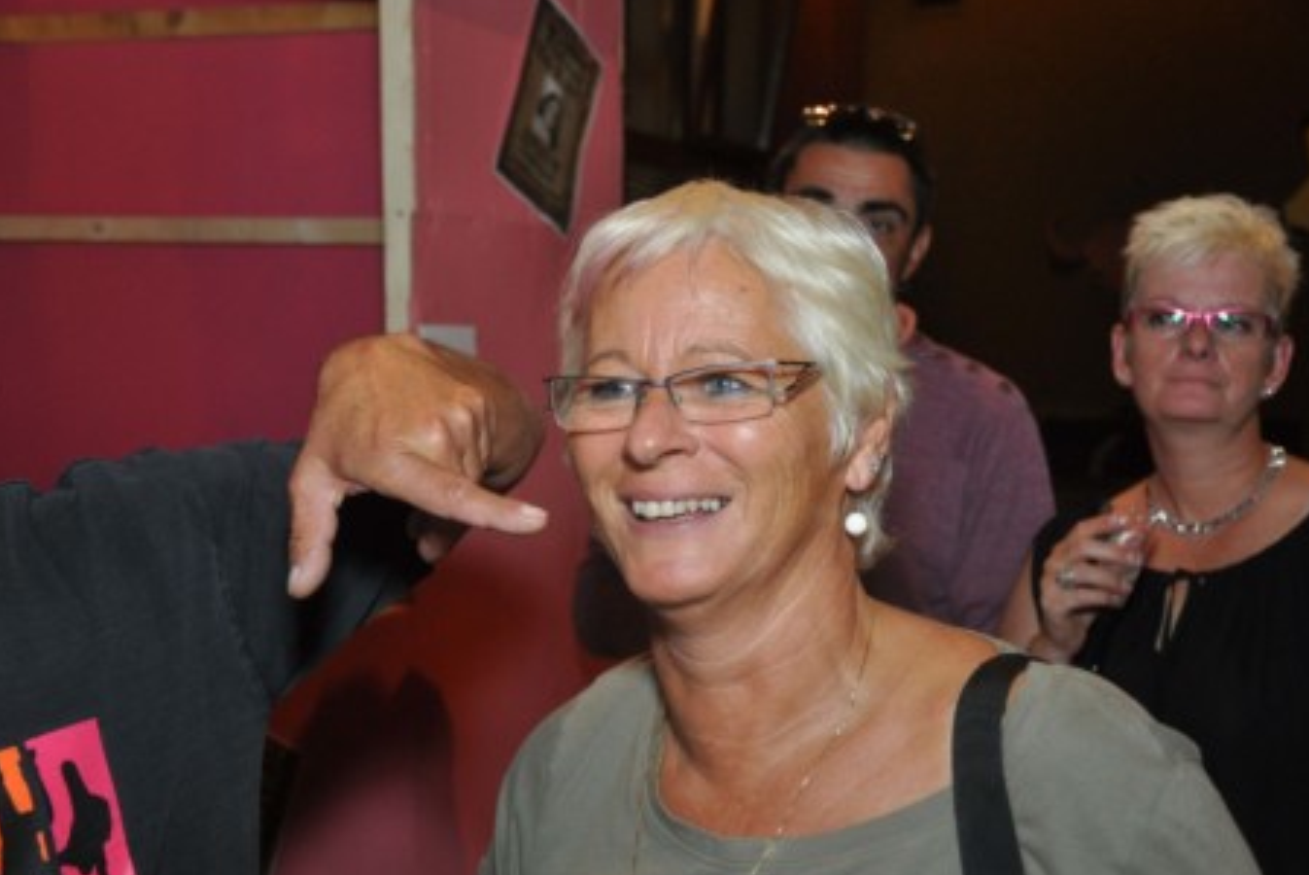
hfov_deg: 39.5
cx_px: 711
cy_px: 472
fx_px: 1819
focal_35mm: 50
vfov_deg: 27.0
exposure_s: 1/60
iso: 800
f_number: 4.2
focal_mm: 30
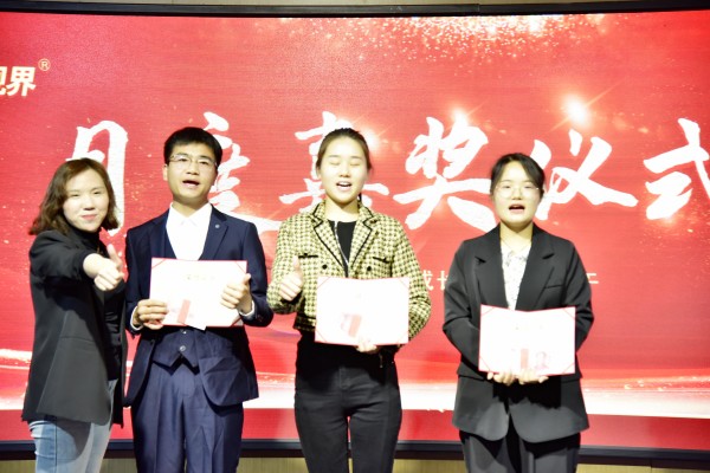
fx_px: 1479
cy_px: 236
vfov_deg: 18.2
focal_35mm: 75
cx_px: 355
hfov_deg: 27.0
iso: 1600
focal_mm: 75
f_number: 4.5
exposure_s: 1/60
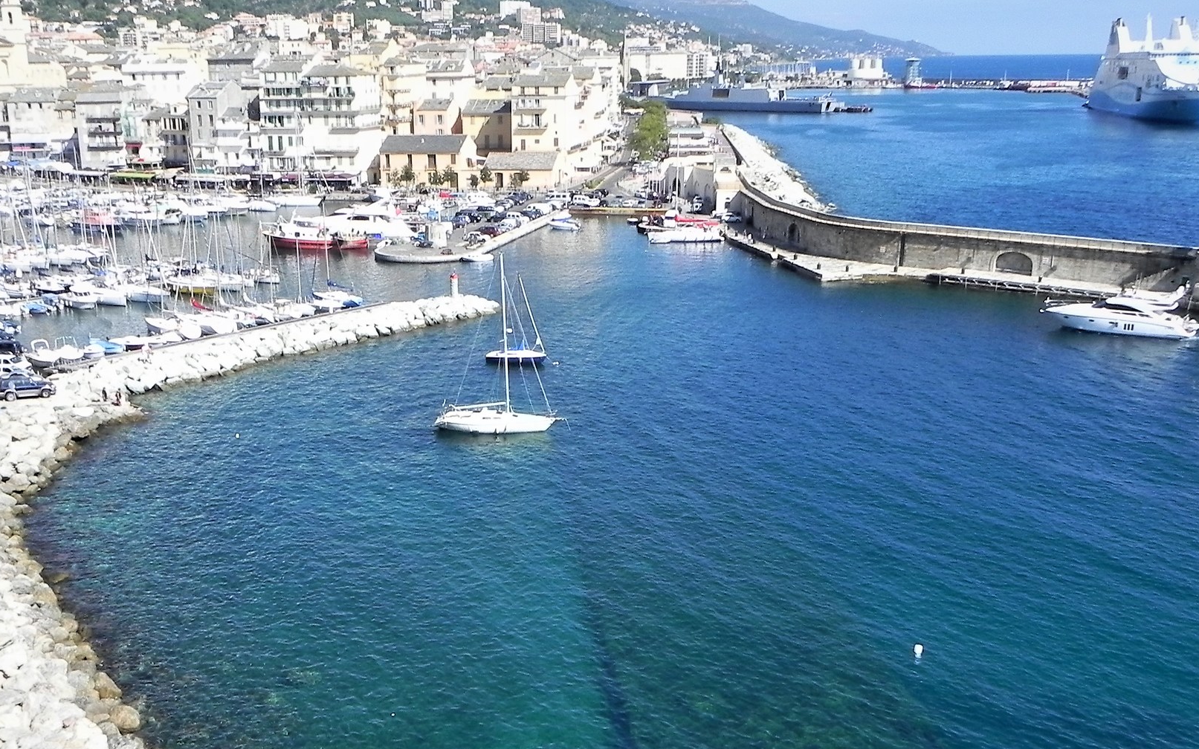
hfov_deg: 47.9
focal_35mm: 41
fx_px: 1340
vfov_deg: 31.0
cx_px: 480
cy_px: 502
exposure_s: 1/344
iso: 160
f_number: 7.1
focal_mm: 4.6
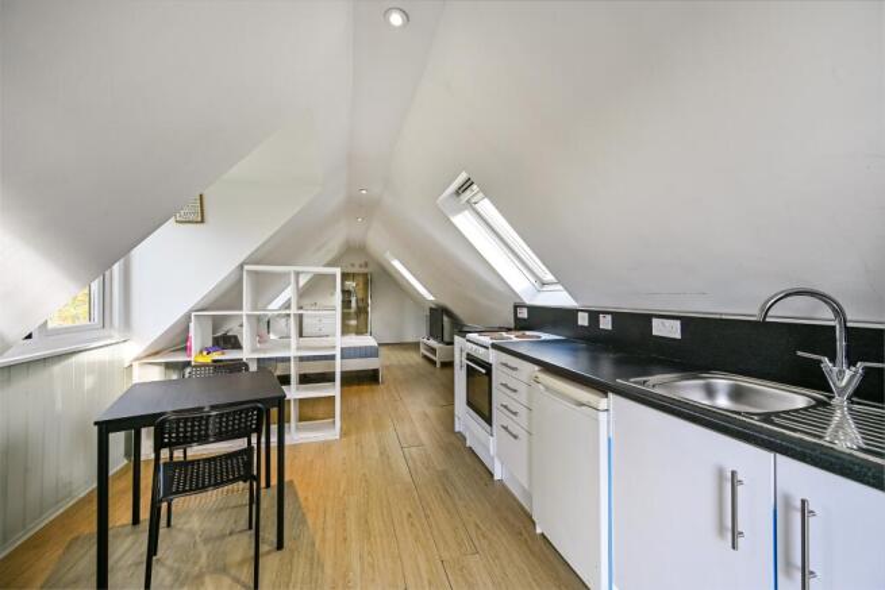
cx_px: 442
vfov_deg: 81.2
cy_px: 295
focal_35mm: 14
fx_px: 344
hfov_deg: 104.2
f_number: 8
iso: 250
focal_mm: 14
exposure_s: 1/15
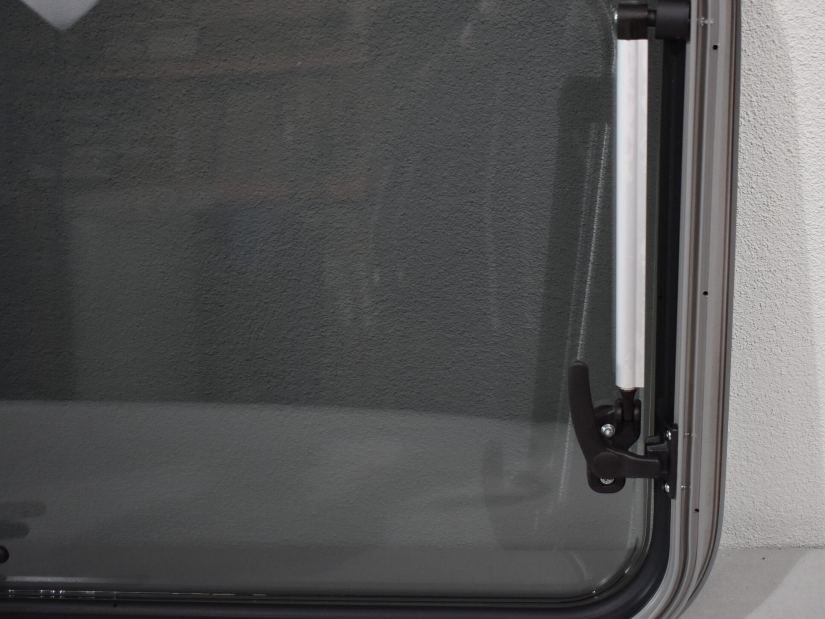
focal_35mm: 46
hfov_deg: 40.9
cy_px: 265
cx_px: 530
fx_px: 1096
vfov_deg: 31.5
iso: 800
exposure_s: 1/250
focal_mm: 24
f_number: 4
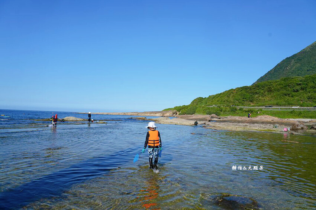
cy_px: 105
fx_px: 228
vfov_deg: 49.5
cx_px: 158
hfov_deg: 69.4
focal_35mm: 26
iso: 320
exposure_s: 1/1000
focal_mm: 26
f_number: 8
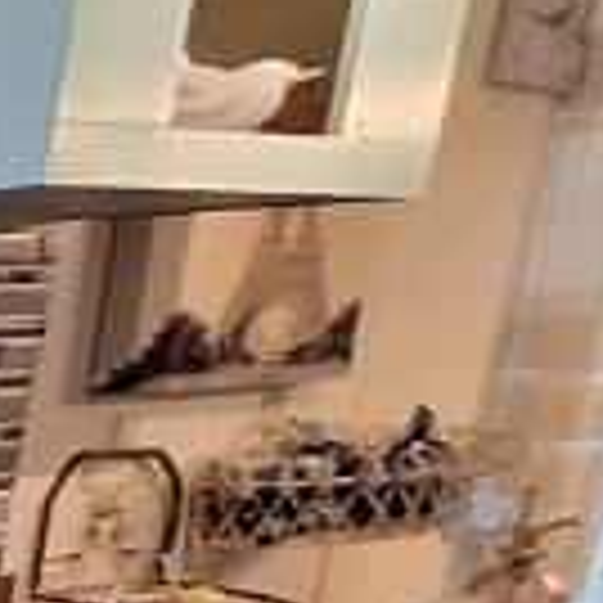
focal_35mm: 88
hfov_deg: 9.0
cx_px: -1611
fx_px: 1734
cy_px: 765
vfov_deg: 18.5
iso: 125
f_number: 2.2
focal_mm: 1.74
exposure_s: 1/40
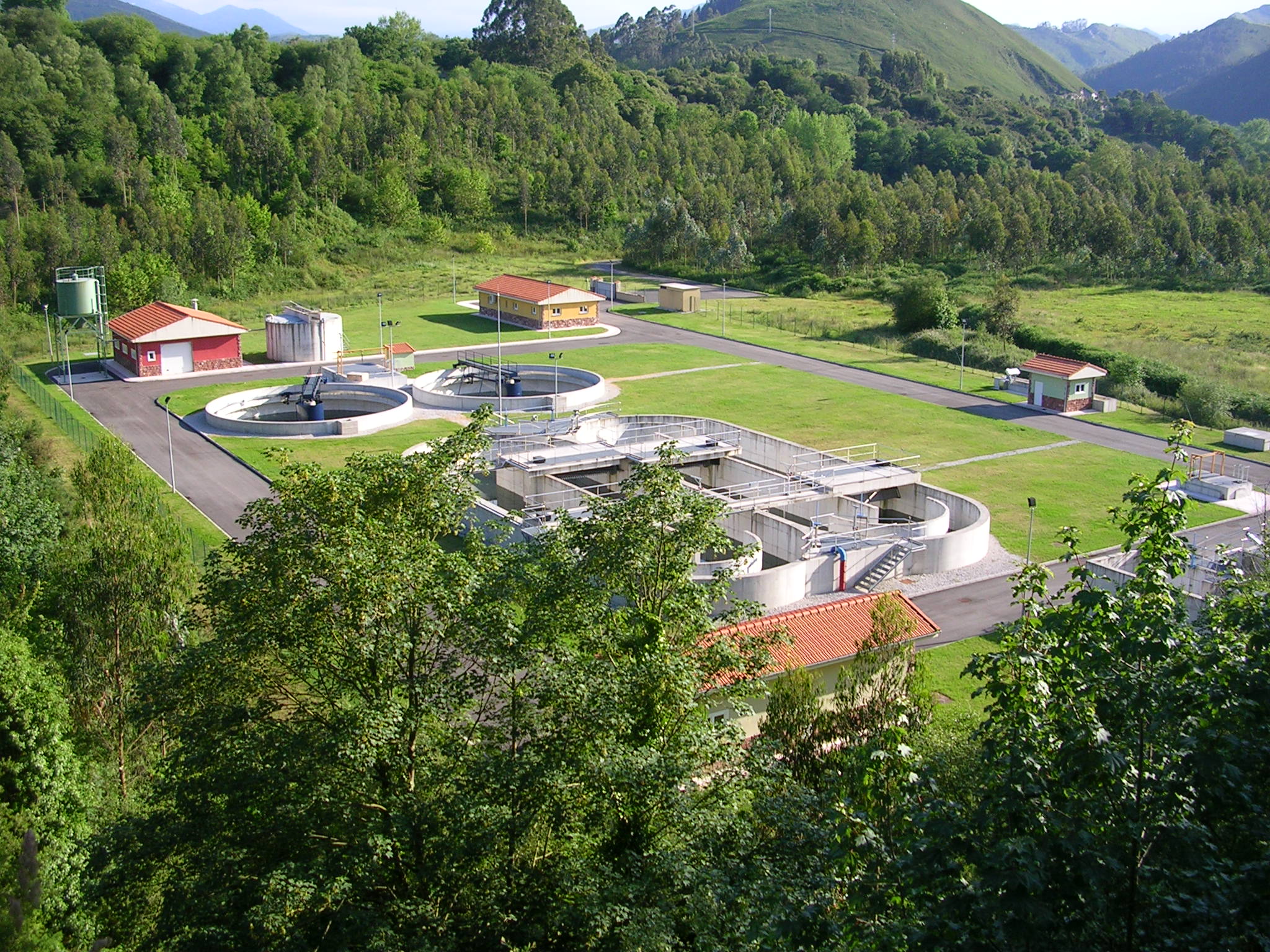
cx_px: 635
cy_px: 476
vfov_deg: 37.7
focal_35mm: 38
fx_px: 1394
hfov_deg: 49.0
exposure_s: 1/402
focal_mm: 5.8
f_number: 2.8
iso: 50
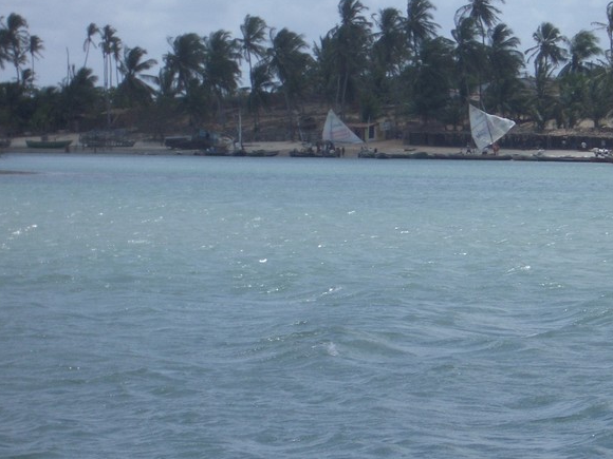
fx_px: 3205
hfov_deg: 10.9
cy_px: 197
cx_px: 508
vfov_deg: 8.2
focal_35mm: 181
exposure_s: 1/320
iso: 50
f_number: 7.7
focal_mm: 17.4
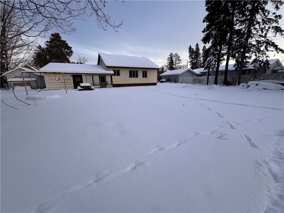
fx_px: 115
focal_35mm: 14
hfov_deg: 102.1
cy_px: 106
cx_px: 142
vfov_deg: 85.7
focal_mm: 2.22
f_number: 2.2
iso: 40
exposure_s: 1/252
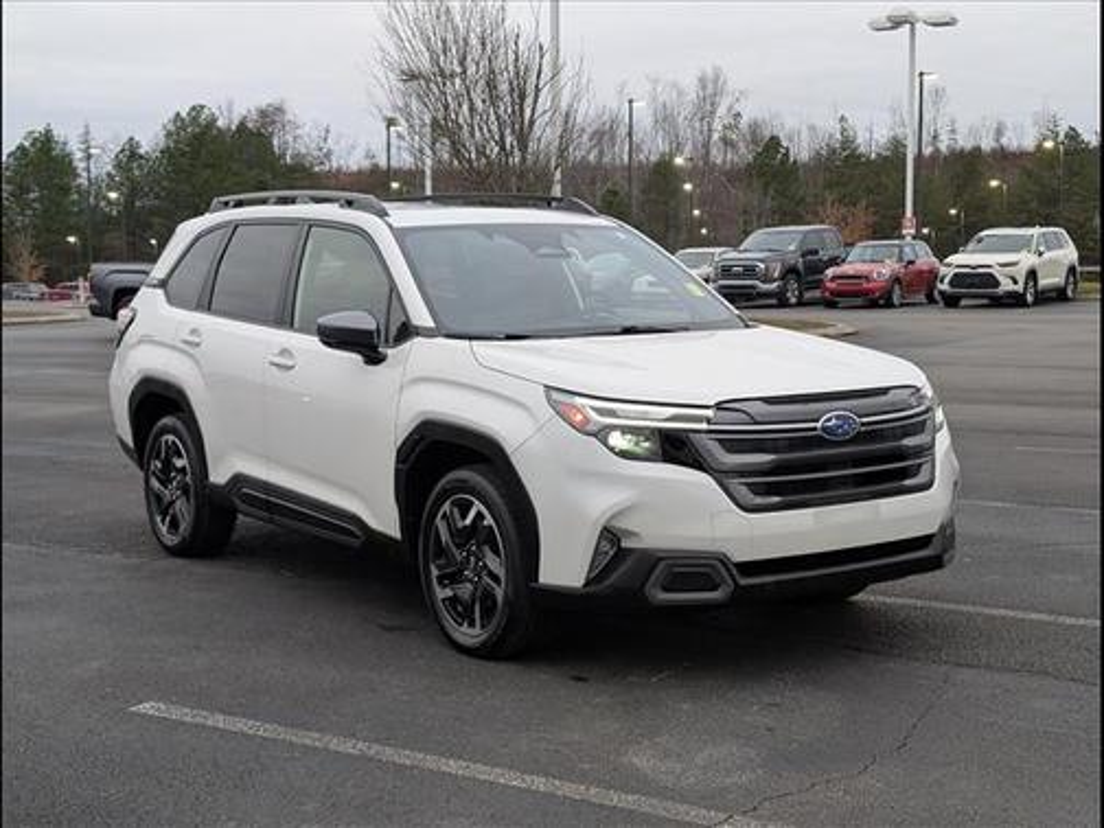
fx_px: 1563
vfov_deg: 29.7
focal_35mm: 49
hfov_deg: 38.9
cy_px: 414
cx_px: 552
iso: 609
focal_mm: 6.9
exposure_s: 1/909
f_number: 1.68
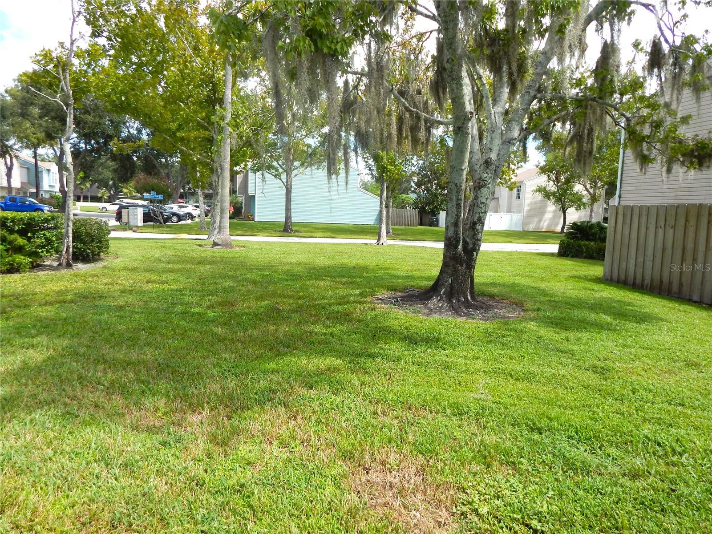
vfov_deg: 58.9
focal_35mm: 23
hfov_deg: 73.9
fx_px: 473
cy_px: 267
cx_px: 356
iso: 125
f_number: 3
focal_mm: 4
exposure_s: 1/1000
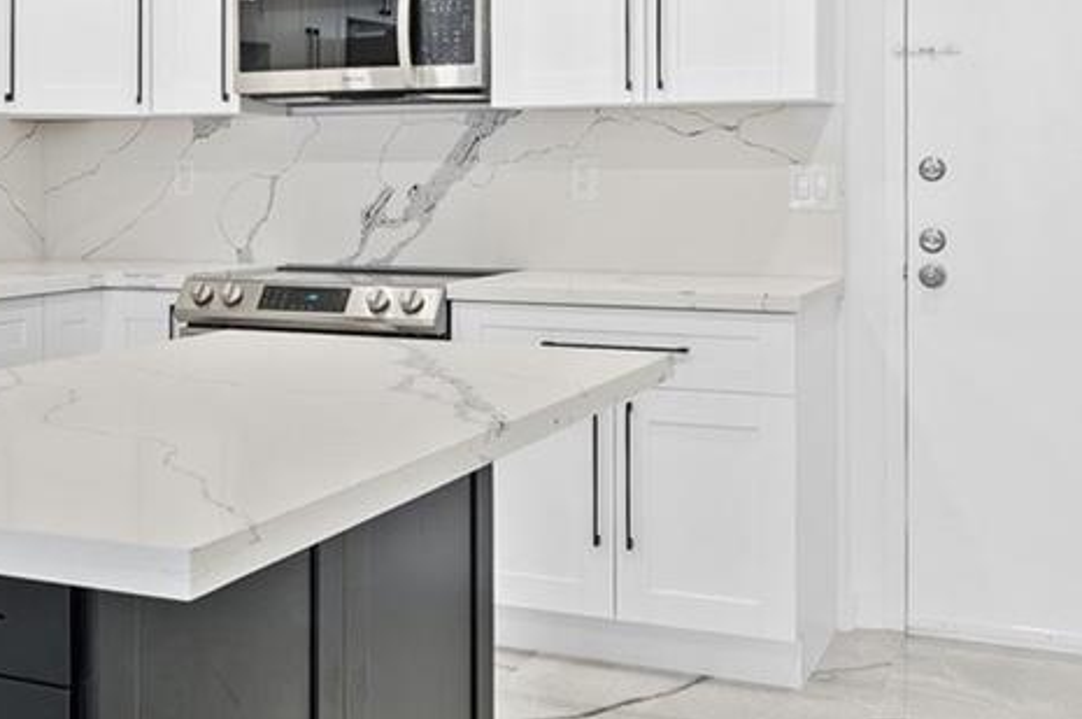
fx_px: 1651
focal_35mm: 55
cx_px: 193
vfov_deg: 24.3
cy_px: 190
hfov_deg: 35.0
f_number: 8
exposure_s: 1/3
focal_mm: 16
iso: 200
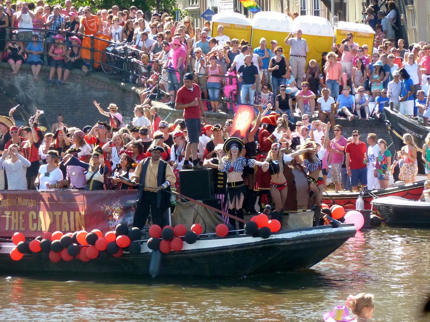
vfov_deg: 5.7
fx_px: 3230
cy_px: 161
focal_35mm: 260
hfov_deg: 7.6
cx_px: 215
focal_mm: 42.6
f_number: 4.7
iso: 250
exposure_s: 1/200
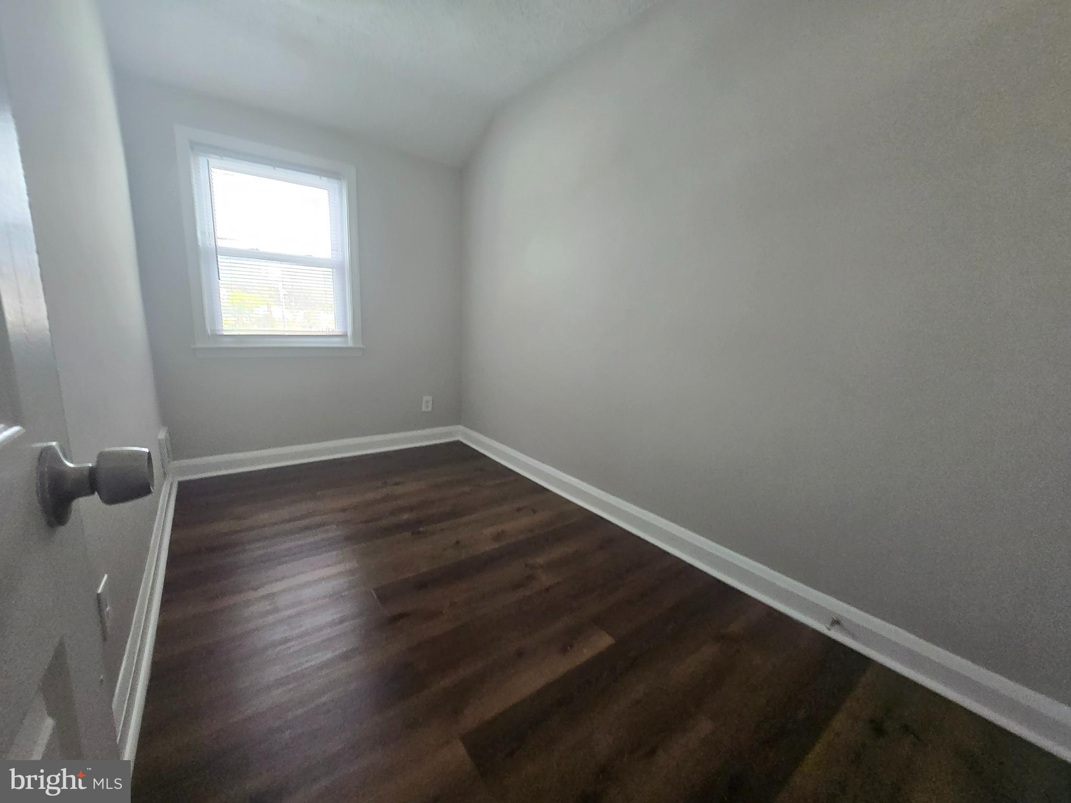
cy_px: 402
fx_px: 402
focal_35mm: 13
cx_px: 536
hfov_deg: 106.2
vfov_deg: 89.9
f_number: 2.2
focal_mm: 1.7
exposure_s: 1/60
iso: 125
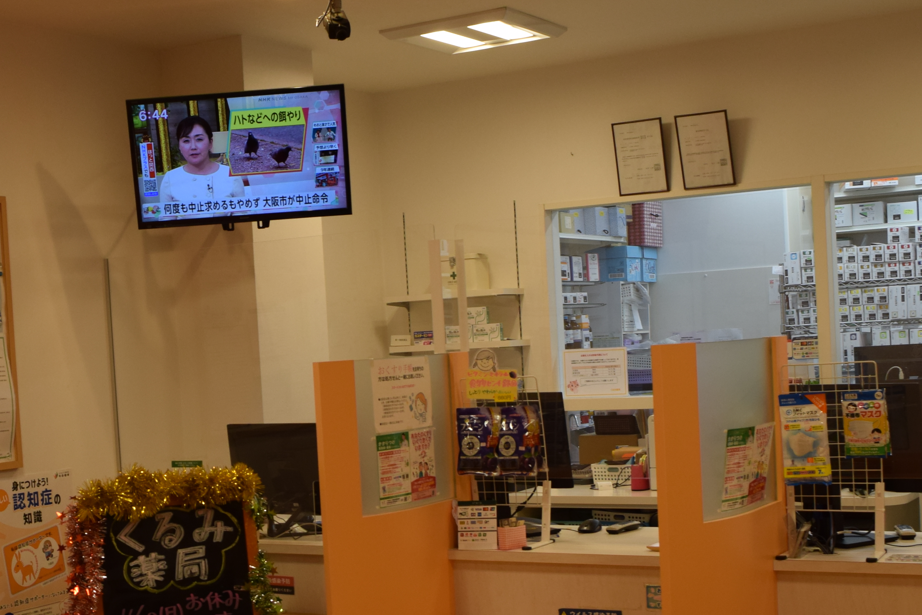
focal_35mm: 57
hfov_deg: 34.5
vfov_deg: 23.5
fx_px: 1460
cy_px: 470
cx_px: 267
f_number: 5.6
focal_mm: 18
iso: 400
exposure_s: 1/125
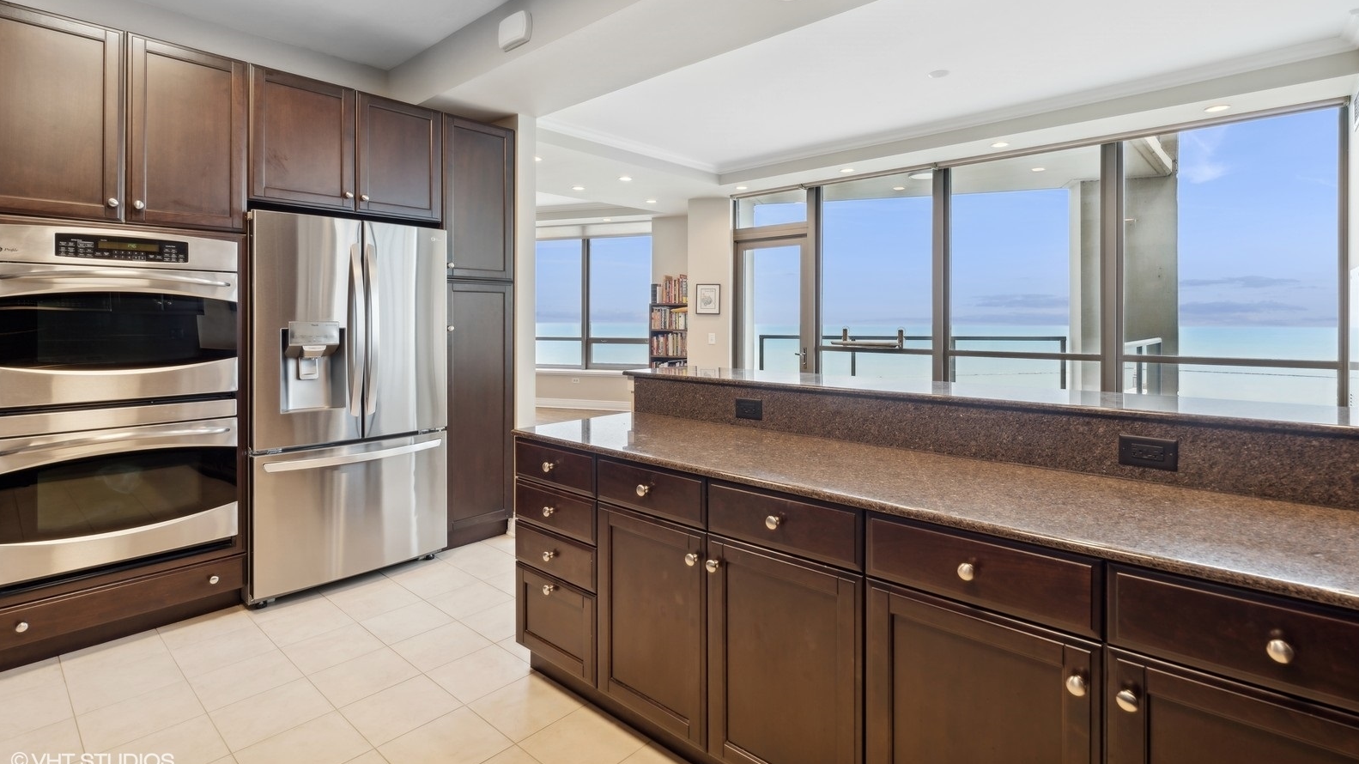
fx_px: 649
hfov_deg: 92.7
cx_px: 683
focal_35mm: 18
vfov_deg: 60.7
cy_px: 324
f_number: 8
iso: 320
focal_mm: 17
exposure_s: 1/25
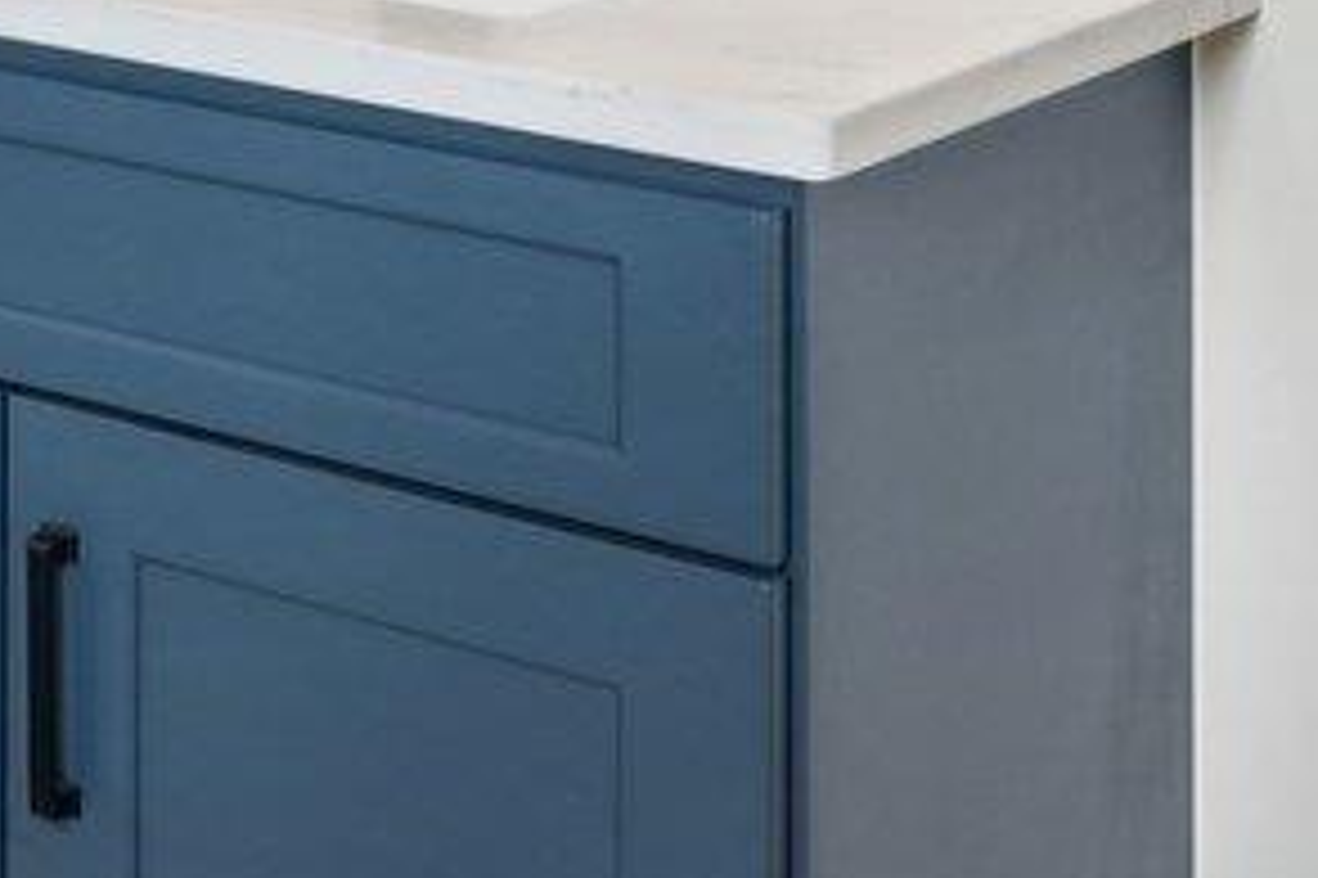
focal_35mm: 119
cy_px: -916
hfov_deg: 13.9
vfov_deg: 10.5
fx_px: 4354
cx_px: -1484
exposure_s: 1/20
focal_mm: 17
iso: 400
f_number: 9
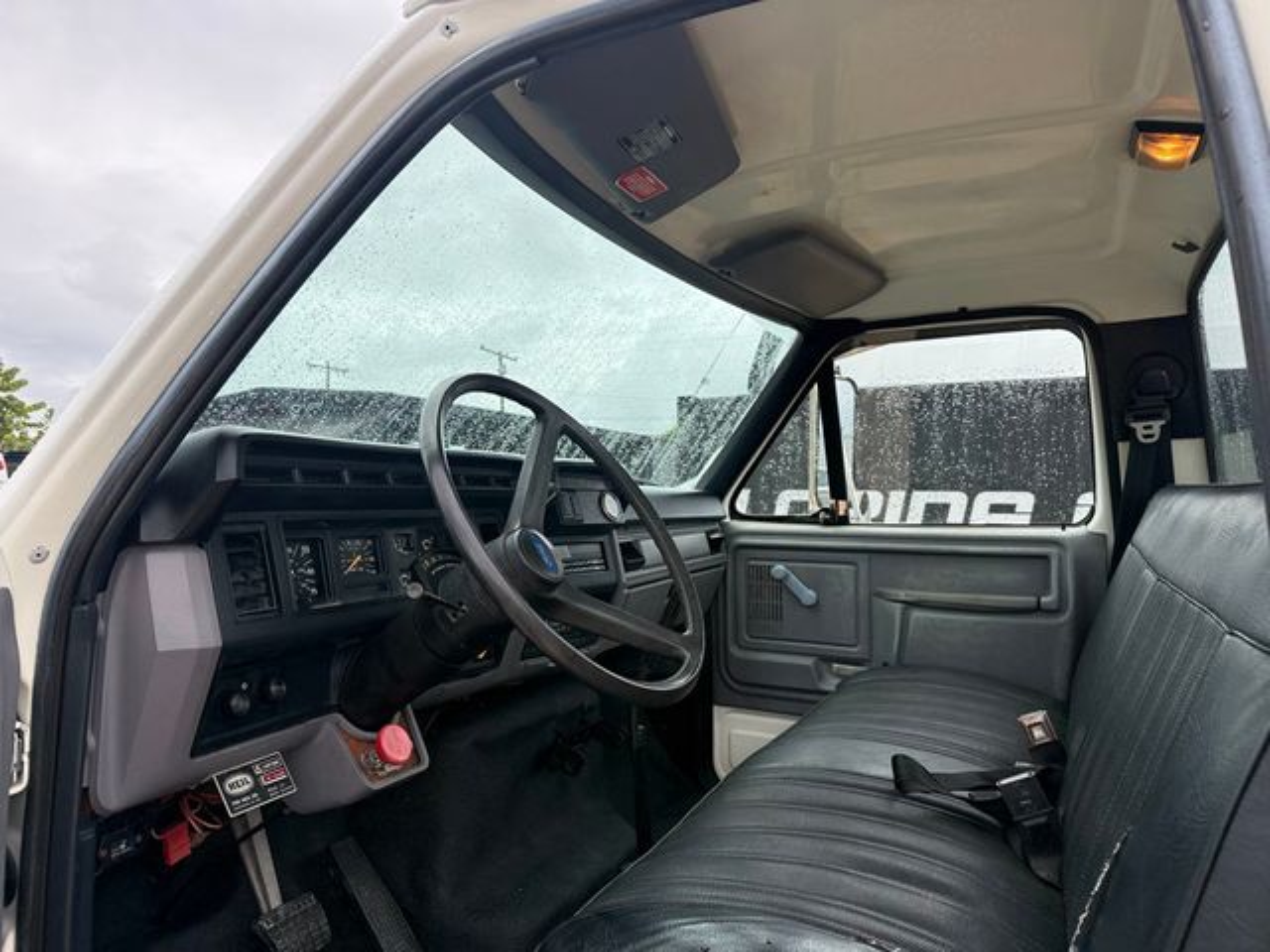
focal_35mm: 24
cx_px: 635
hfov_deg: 71.6
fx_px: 881
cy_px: 476
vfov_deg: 56.8
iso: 100
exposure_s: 1/708
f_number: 1.78
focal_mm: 6.76
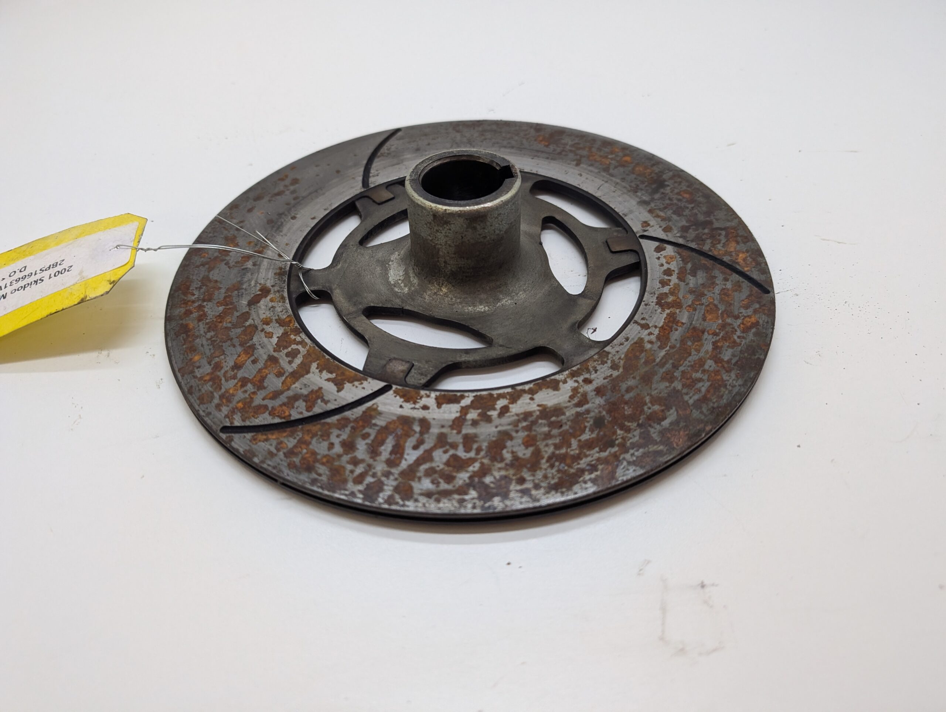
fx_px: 657
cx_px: 473
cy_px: 356
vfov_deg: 56.9
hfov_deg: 71.5
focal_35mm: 24
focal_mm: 6.9
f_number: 1.68
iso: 262
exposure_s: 1/199
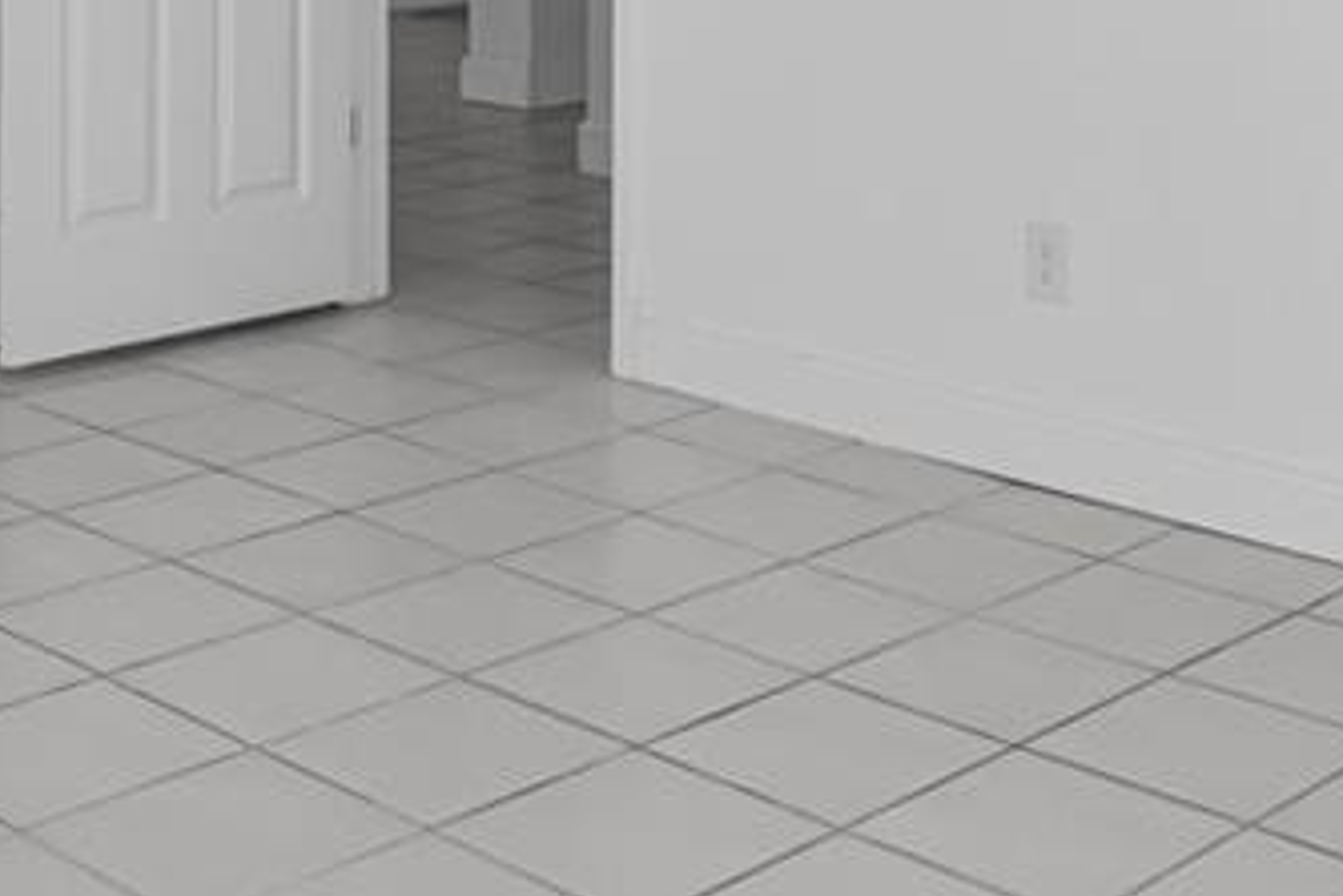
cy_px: -273
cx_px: 655
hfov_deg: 30.1
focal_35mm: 67
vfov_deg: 18.8
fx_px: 2500
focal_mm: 14
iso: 160
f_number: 8
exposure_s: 1/100
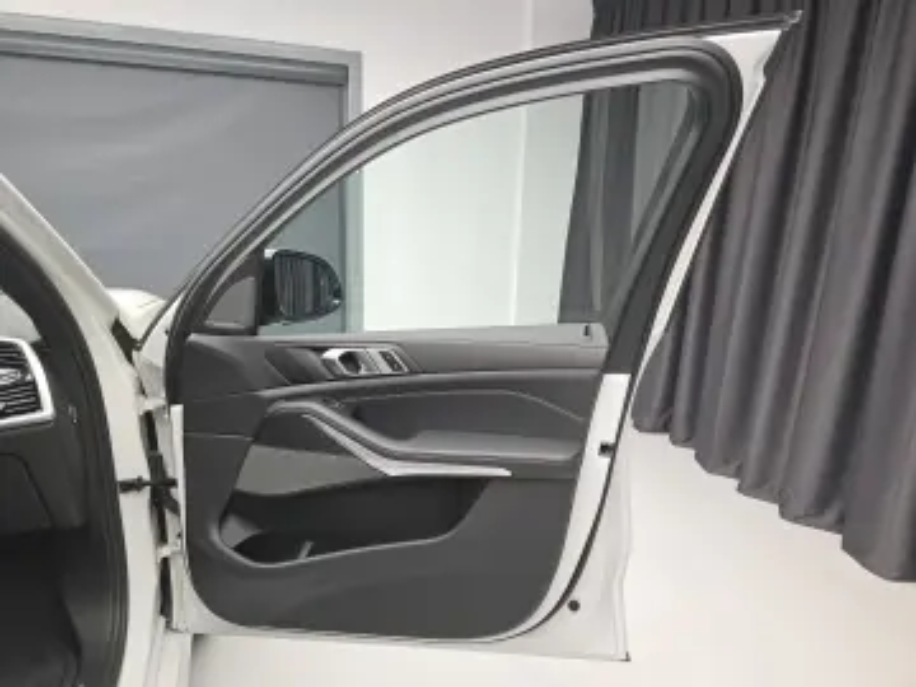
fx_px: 609
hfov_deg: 73.9
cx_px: 458
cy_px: 344
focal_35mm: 23
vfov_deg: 58.9
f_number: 1.7
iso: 200
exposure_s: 1/100
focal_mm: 6.3
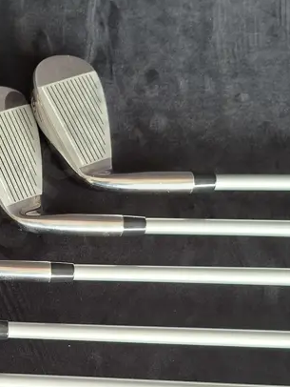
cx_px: -58
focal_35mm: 58
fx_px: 647
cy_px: 317
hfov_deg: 23.1
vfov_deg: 32.2
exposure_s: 1/50
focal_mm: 5.54
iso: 200
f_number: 1.8
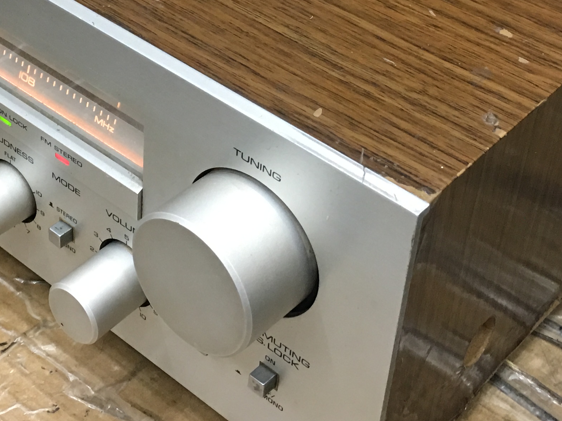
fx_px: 1201
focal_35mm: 74
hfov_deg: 26.2
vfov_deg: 19.4
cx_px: 195
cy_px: 22
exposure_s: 1/17
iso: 80
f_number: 2.2
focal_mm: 4.15
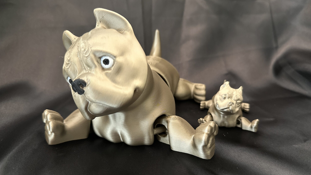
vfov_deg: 42.8
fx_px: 223
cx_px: 158
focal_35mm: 27
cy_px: 100
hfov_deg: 69.9
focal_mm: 6.86
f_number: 1.78
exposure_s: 1/40
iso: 1000
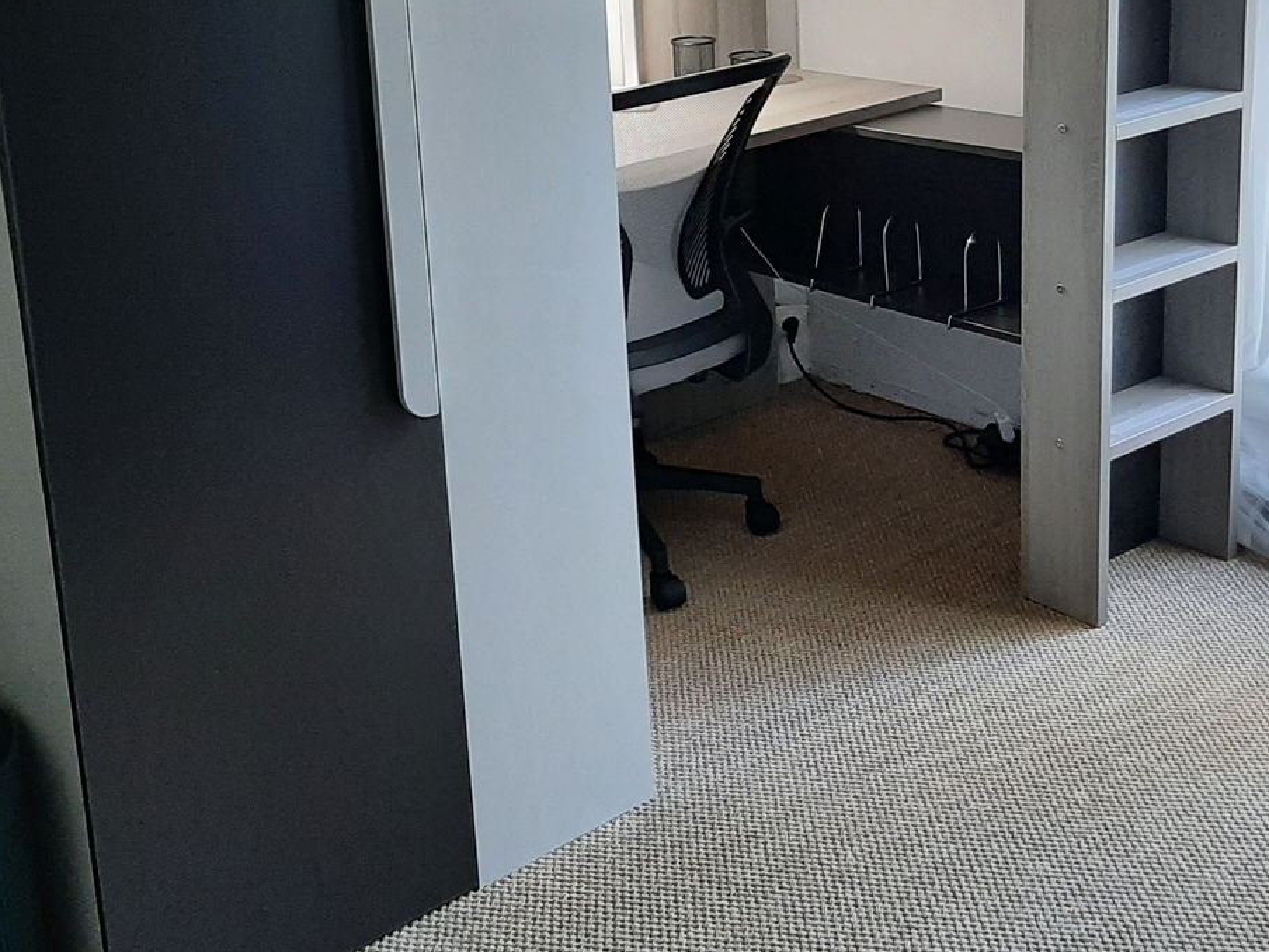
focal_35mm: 46
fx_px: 1686
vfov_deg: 30.4
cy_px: 133
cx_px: 437
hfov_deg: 40.8
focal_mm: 3.93
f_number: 1.7
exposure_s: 1/33
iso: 200
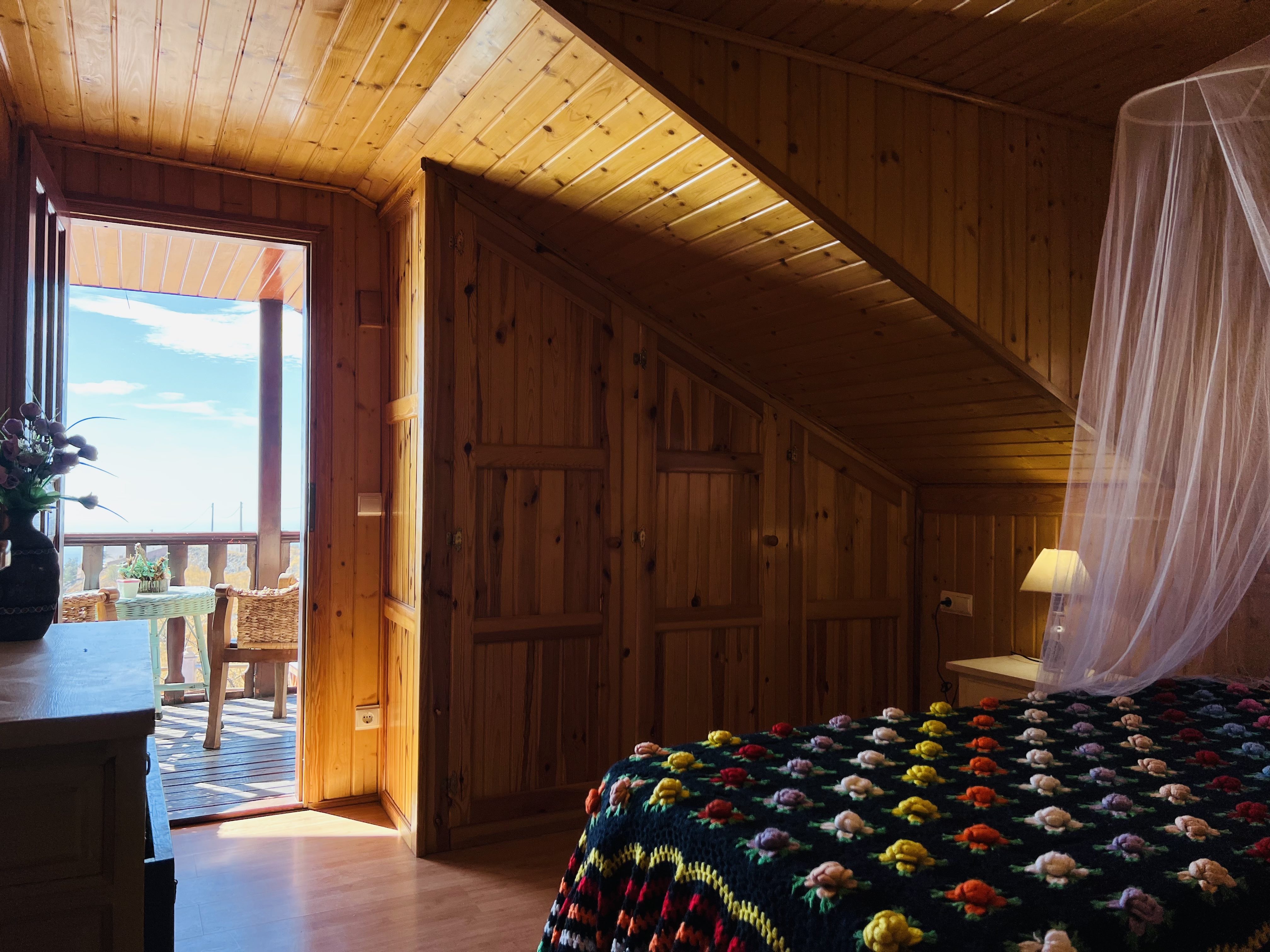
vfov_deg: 53.1
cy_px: 476
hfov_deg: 67.3
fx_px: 954
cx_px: 635
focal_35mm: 26
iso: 50
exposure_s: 1/718
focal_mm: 5.7
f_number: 1.5
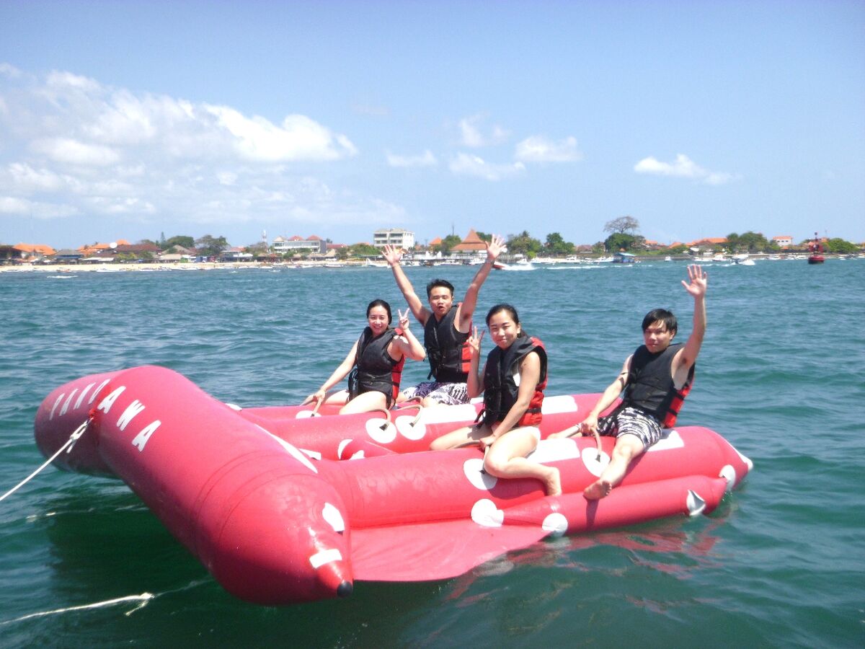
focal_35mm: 47
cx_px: 432
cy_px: 324
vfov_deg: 30.9
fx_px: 1174
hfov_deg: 40.4
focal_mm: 8.4
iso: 100
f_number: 4.8
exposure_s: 1/500
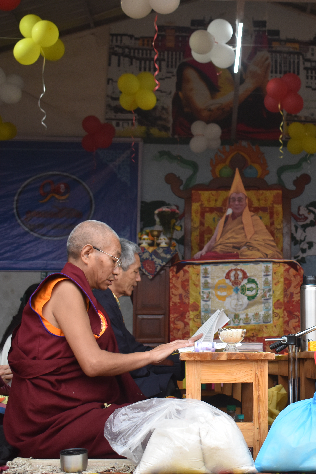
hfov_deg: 19.5
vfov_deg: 29.7
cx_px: 309
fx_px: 895
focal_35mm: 68
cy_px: 238
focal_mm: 30
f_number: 4.2
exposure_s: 1/200
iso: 800
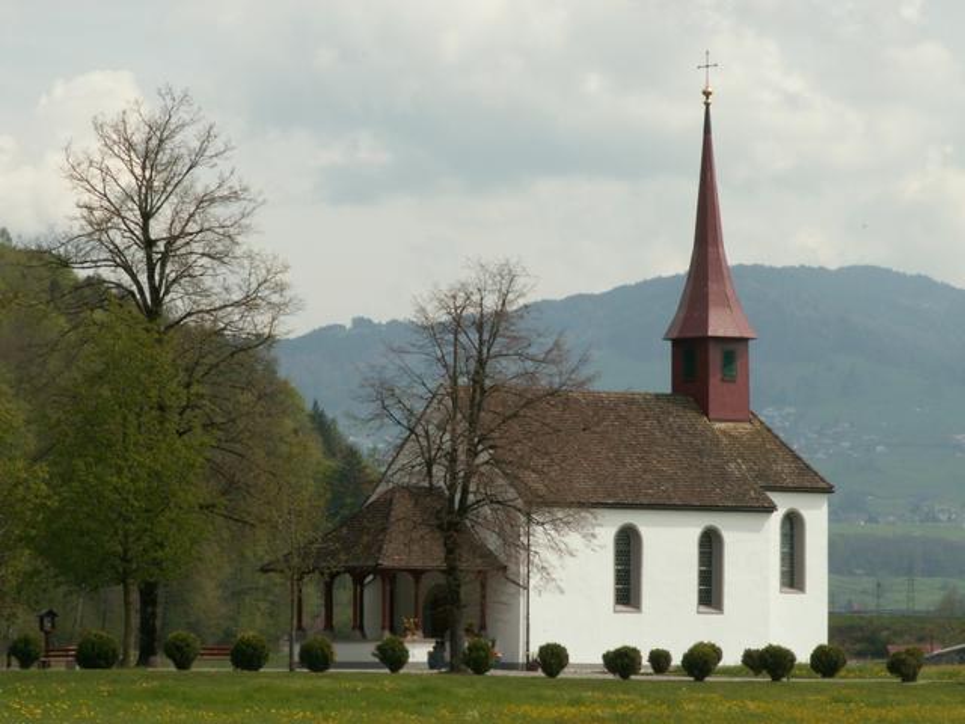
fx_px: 4432
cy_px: 362
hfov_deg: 12.4
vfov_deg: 9.3
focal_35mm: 159
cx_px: 482
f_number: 8
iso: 50
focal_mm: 26.06
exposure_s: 1/160
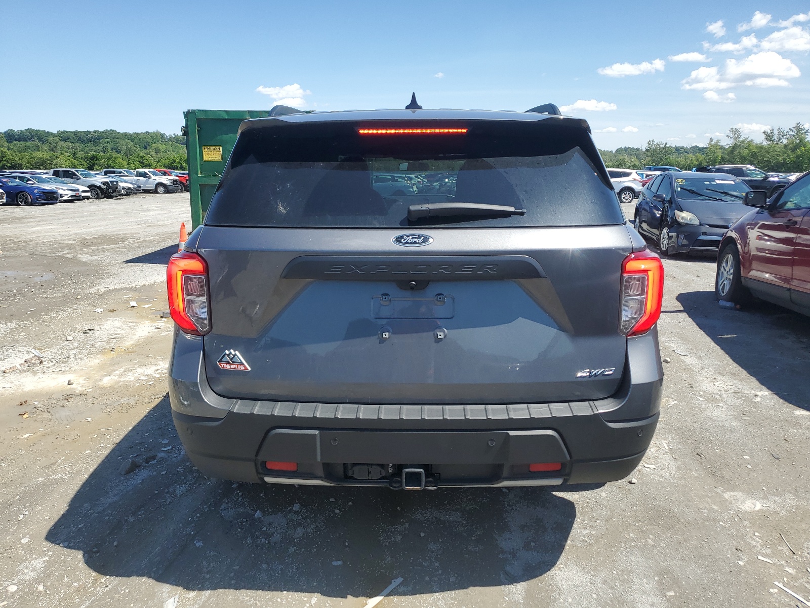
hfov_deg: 67.3
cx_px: 405
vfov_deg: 53.1
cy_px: 304
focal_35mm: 26
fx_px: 608
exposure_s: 1/2500
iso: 50
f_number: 1.5
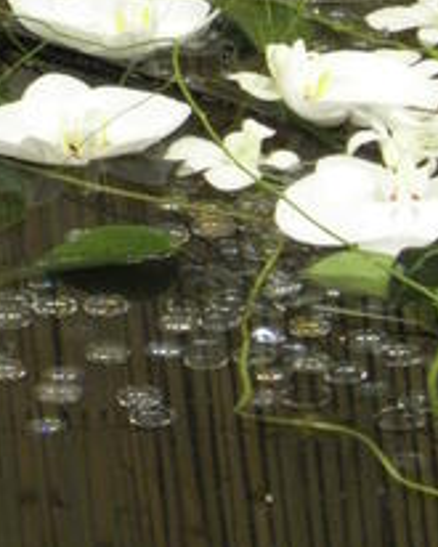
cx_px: 127
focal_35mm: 507
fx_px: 8209
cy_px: -53
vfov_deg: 3.8
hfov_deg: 3.1
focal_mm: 29.72
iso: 400
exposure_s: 1/8
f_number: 4.4
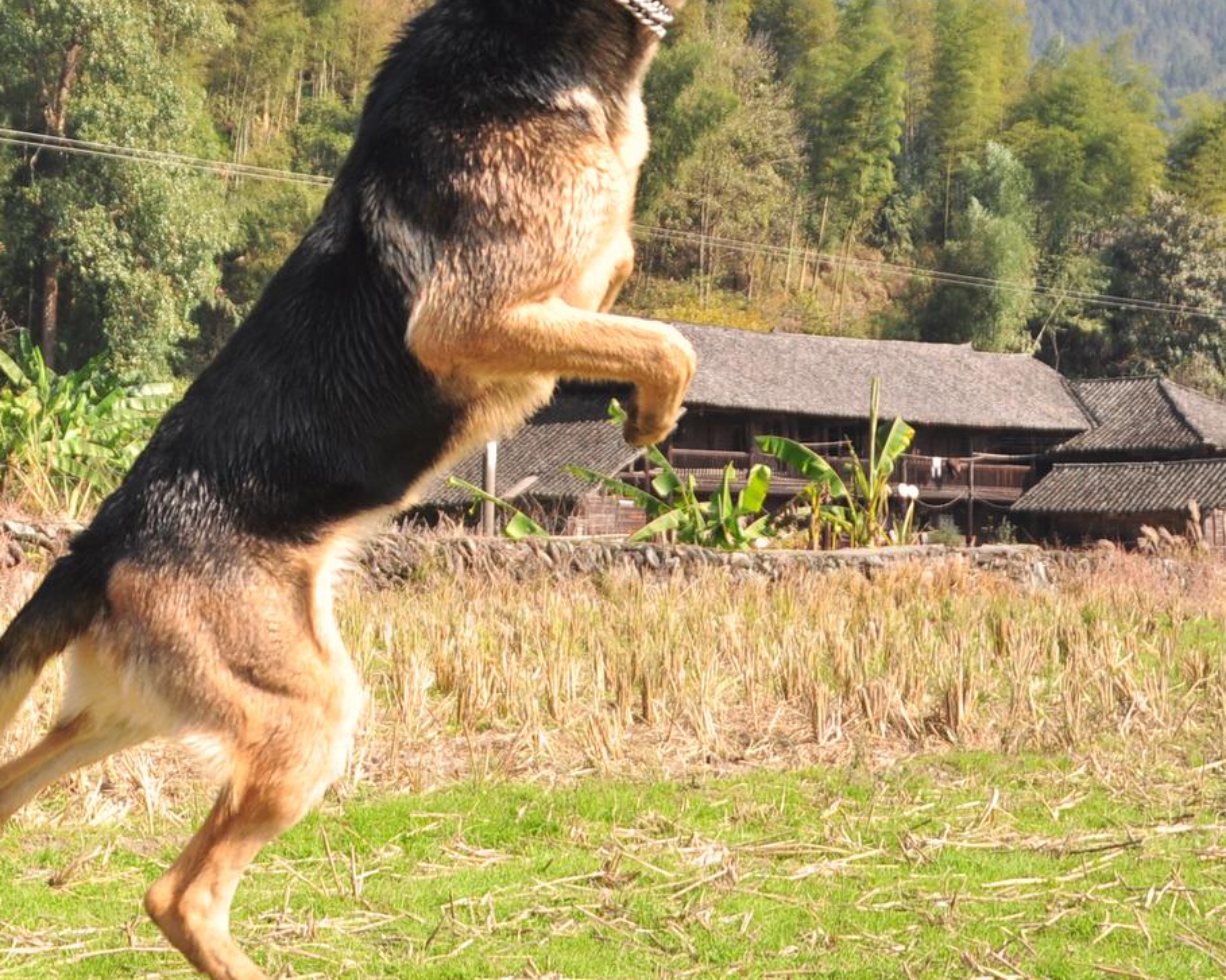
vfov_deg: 20.1
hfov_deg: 24.3
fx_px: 2757
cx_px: 97
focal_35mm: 76
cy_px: 395
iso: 200
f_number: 4
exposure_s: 1/800
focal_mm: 24
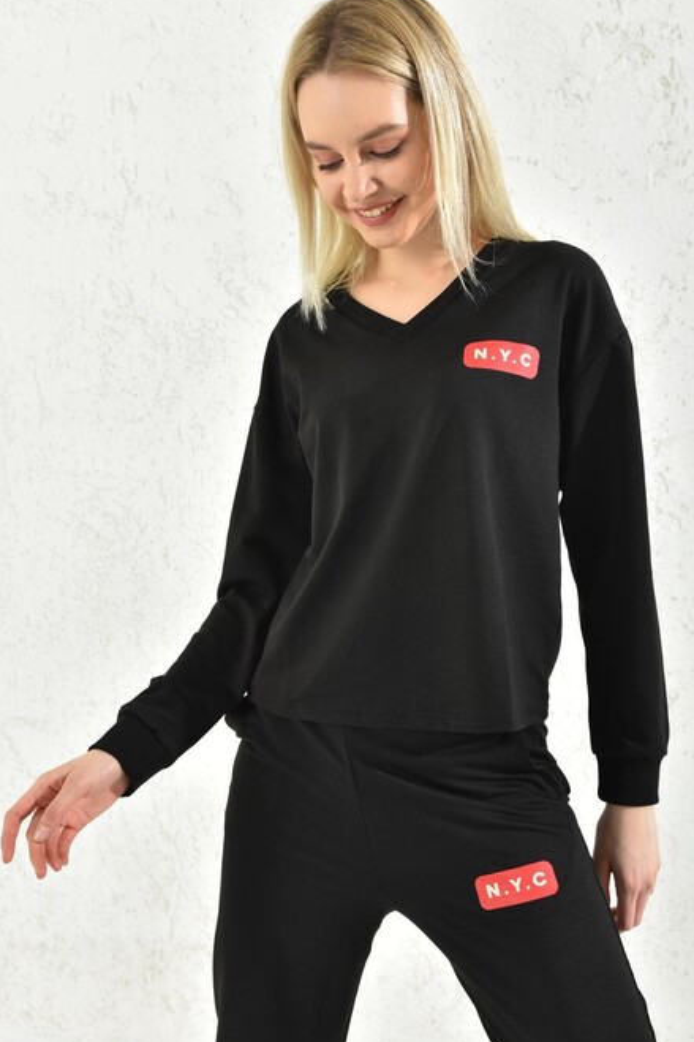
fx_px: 1186
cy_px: 468
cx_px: 356
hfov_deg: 32.6
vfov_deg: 47.3
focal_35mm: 41
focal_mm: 36
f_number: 7.1
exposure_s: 1/160
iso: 100
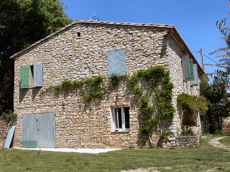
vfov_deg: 37.7
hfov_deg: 49.0
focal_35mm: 38
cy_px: 86
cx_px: 115
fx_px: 252
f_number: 8
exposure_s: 1/500
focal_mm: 7.8
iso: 100
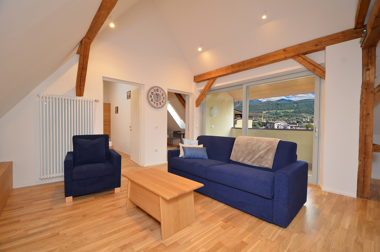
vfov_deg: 77.1
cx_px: 190
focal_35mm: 15
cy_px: 126
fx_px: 158
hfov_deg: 100.5
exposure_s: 1/60
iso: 900
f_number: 4
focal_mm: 10
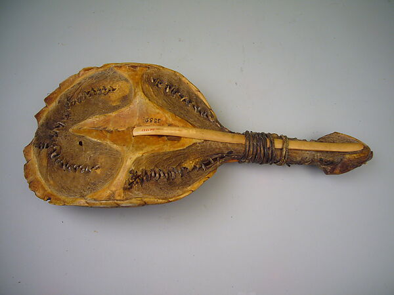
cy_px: 148
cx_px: 197
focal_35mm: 28
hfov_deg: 63.4
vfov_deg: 49.7
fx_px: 319
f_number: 2.8
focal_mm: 4.6
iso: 80
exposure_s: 1/50
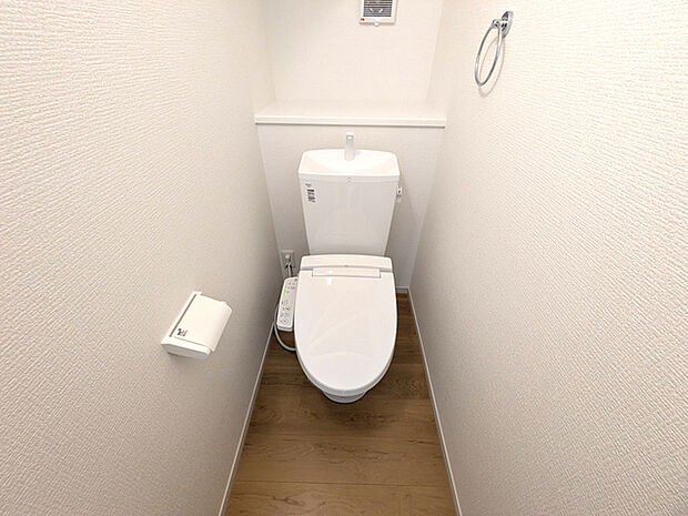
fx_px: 278
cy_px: 258
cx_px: 344
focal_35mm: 14
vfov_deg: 85.7
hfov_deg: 102.1
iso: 157
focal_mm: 1.83
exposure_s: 1/25
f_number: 2.2
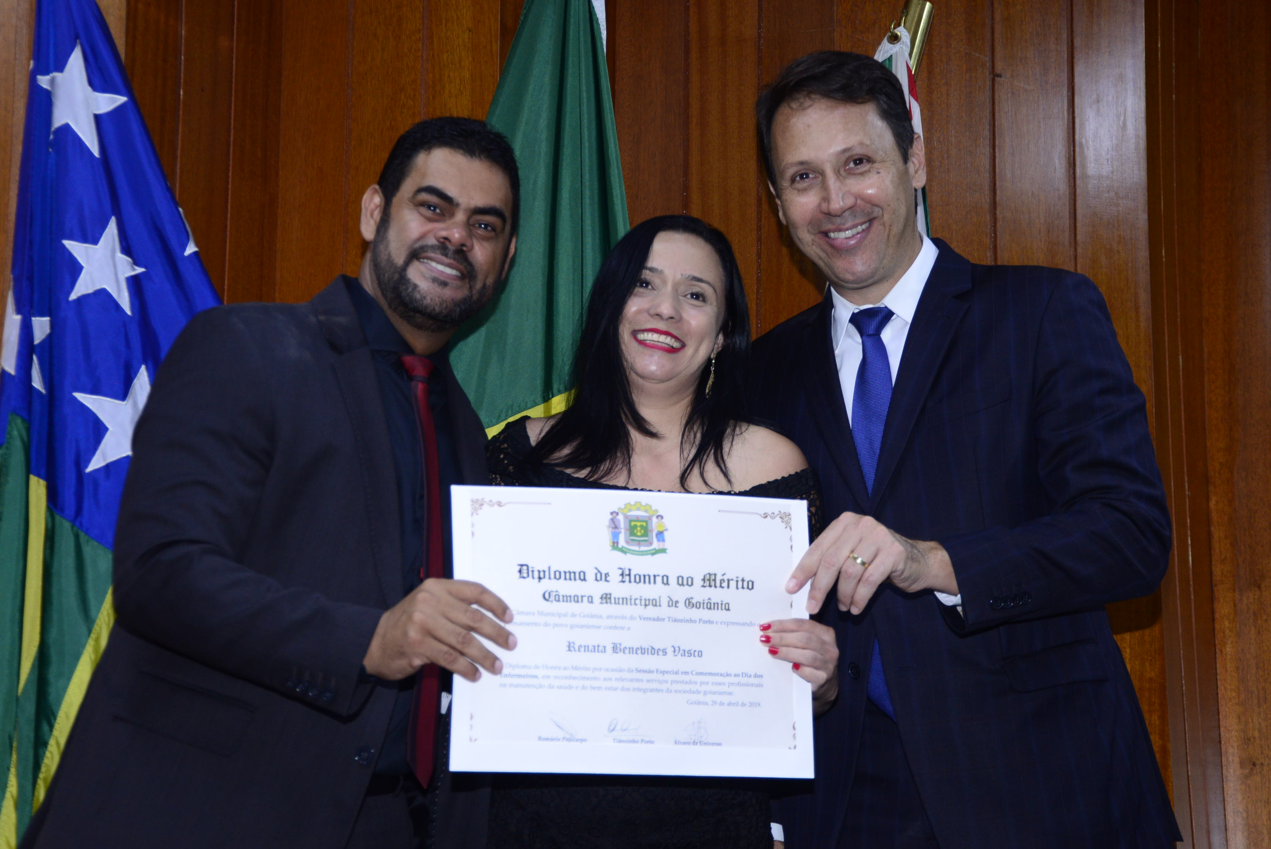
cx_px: 636
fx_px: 2331
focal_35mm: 66
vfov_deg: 20.6
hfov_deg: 30.5
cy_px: 424
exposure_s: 1/80
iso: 1600
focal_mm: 66
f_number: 5.6
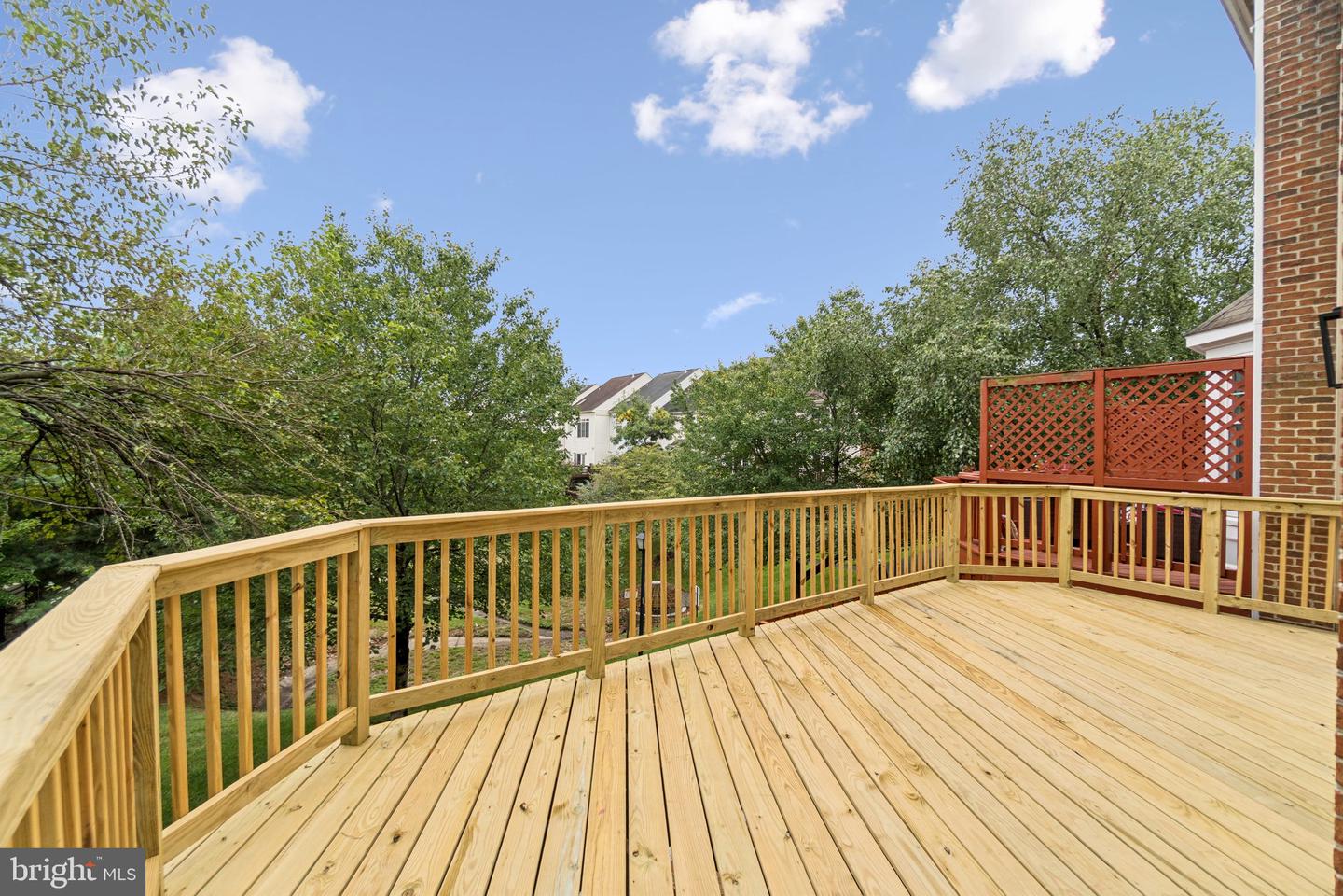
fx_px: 560
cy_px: 448
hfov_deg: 100.4
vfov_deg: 77.3
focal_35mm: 15
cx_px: 672
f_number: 5
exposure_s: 1/125
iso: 200
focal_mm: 10
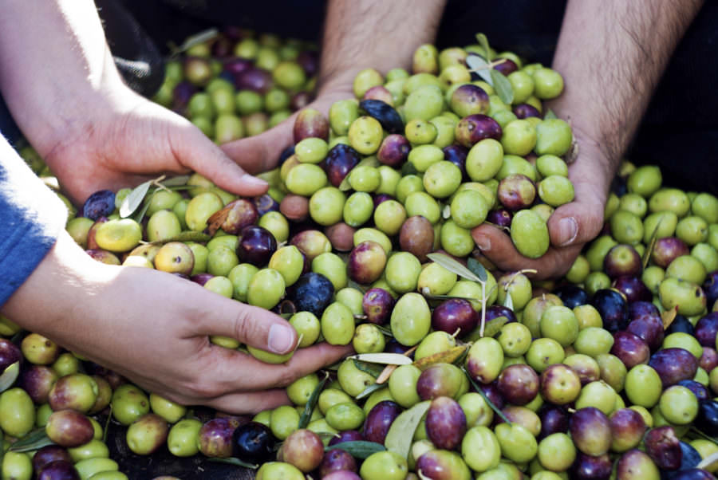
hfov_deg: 27.0
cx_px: 359
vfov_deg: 18.2
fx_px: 1497
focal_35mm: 75
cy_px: 240
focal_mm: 50
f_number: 1.7
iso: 100
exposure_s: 1/100
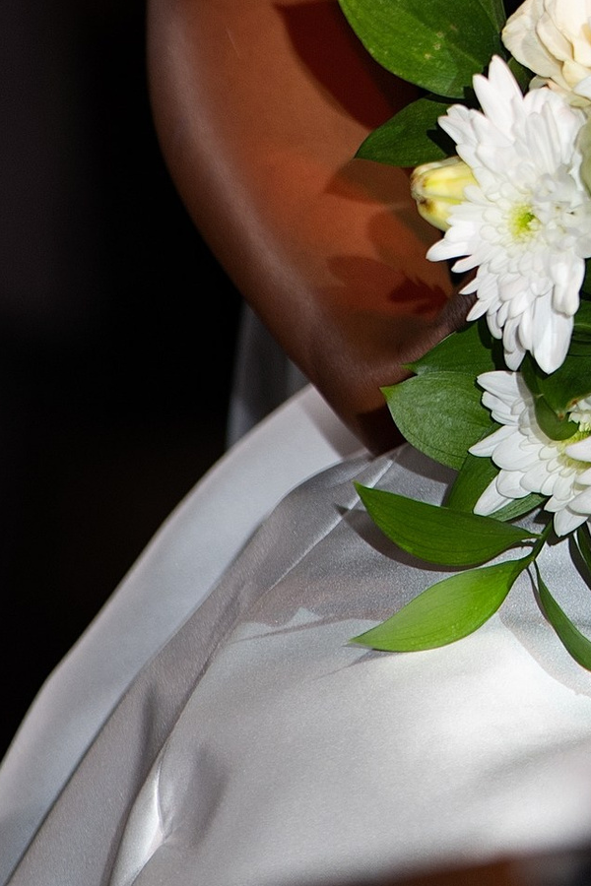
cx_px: 1063
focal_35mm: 853
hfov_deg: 1.6
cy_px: -738
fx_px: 21003
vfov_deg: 2.4
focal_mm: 200
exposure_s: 1/160
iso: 400
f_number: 2.8
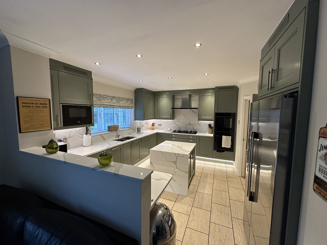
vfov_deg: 85.7
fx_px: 132
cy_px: 122
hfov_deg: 102.1
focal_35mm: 14
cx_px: 164
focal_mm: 2.22
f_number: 2.2
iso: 250
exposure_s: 1/100
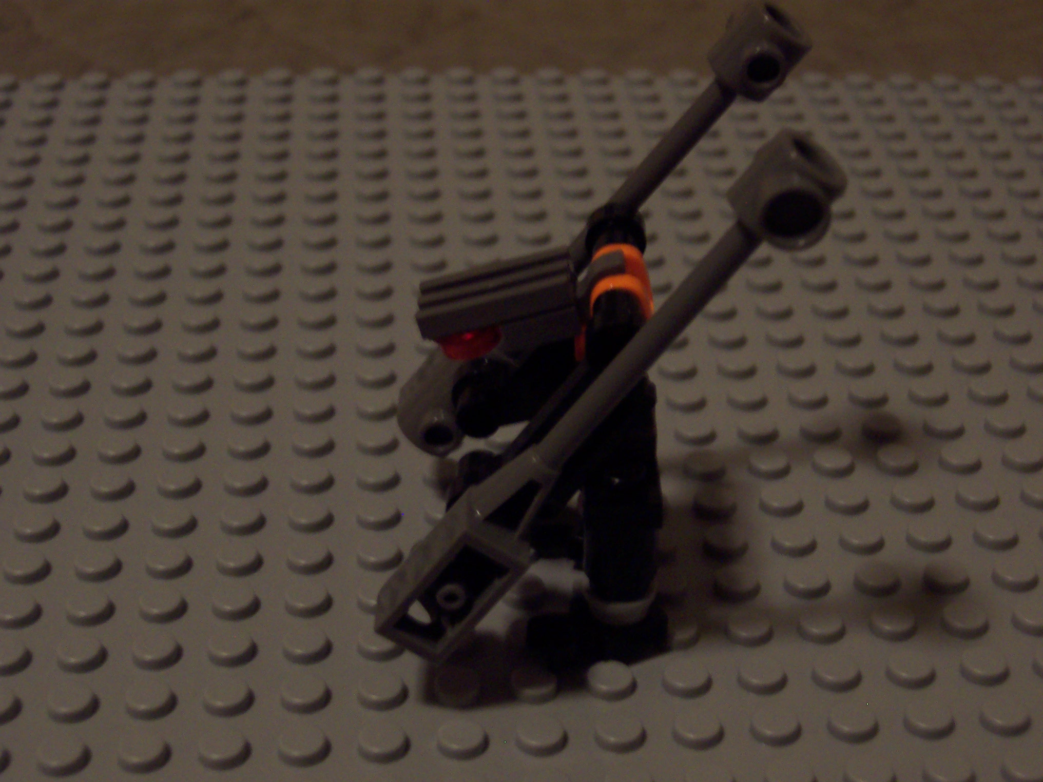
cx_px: 522
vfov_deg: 17.8
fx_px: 2501
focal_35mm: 83
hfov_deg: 23.6
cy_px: 391
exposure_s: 1/8
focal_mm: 12.8
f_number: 4
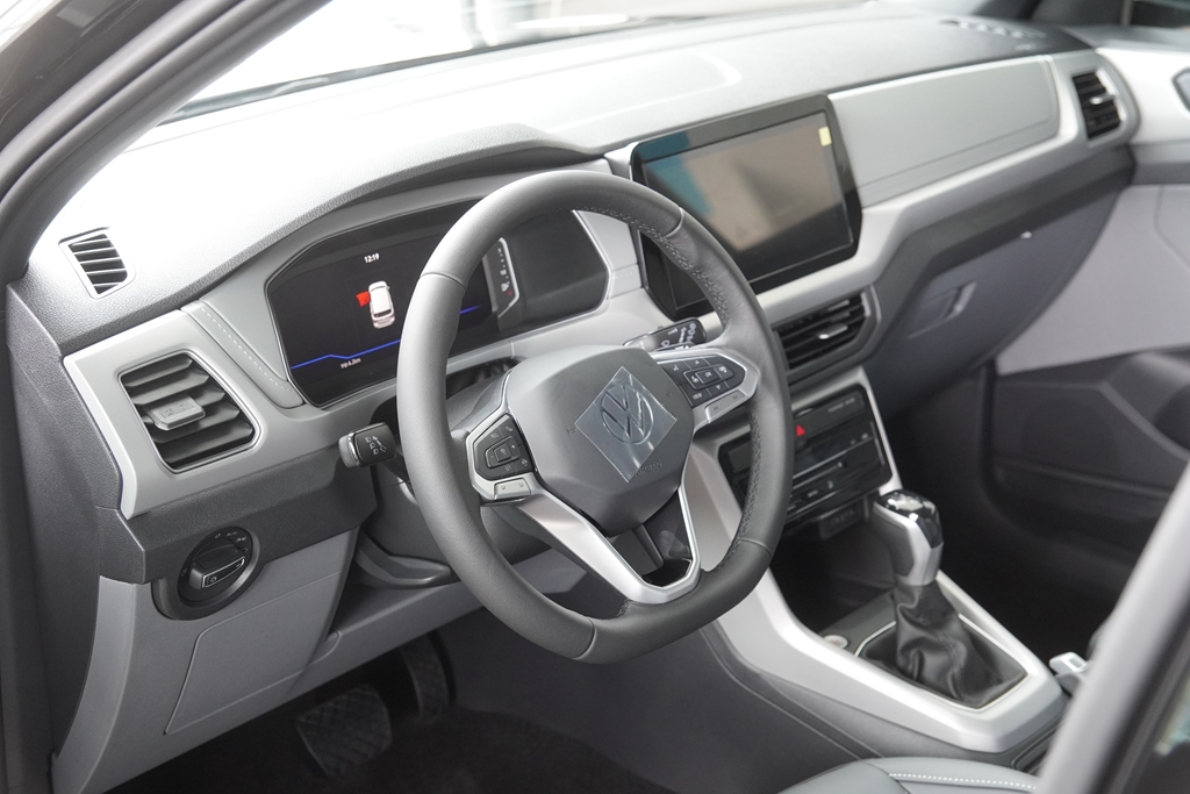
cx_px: 595
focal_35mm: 51
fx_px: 1686
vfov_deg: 26.5
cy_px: 397
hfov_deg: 38.9
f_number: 3.5
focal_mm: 34
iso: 1600
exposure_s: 1/160
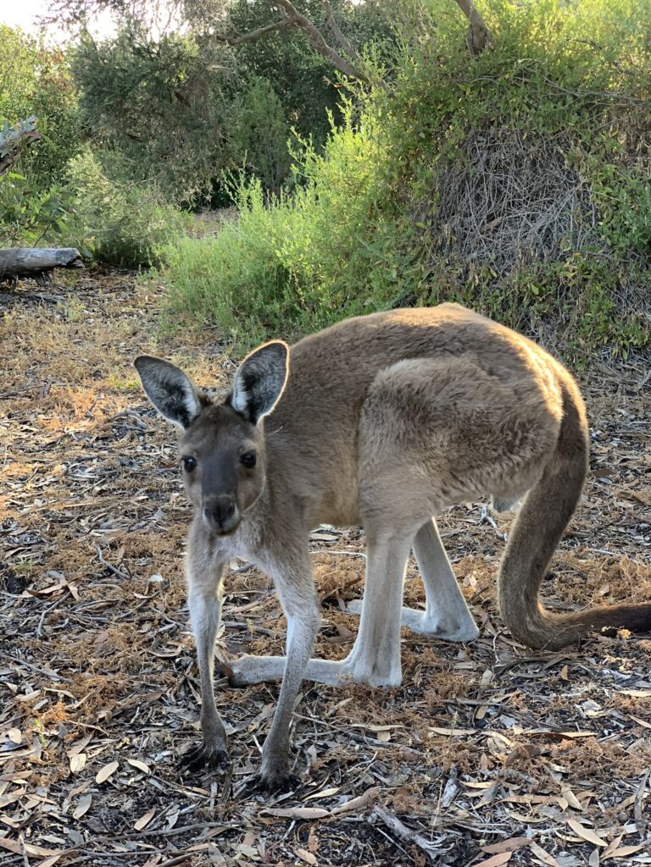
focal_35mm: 52
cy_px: 434
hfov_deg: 28.0
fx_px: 1304
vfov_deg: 36.8
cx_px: 326
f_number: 2.4
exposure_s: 1/122
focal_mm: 6
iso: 80
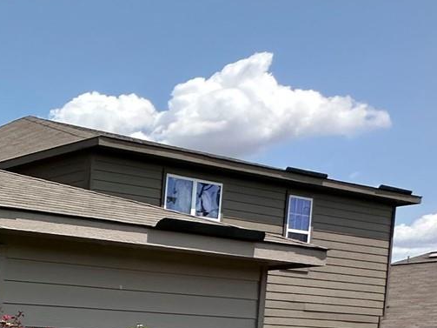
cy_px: 410
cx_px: -437
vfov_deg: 23.2
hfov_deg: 19.3
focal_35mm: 57
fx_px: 719
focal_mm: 2.22
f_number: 2.2
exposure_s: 1/1595
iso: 50
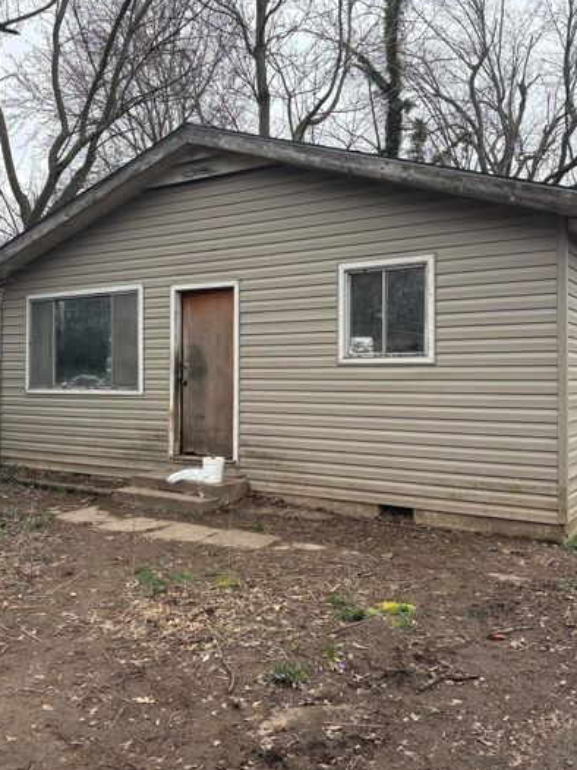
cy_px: 365
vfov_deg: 55.3
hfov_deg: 42.9
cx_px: 267
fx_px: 734
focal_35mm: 33
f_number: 1.6
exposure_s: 1/523
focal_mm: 5.96
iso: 50
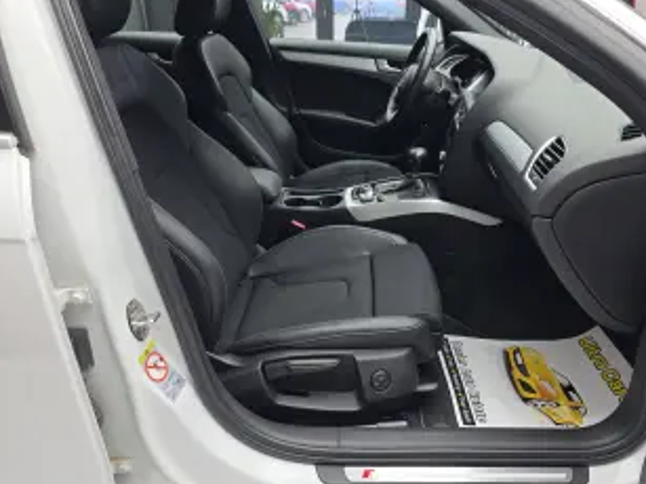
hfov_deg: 65.0
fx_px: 504
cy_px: 219
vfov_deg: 51.2
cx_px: 370
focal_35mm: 27
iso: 40
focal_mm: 6.25
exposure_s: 1/100
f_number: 1.7
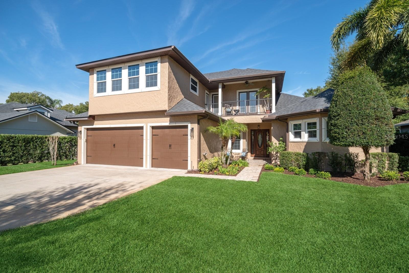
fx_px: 170
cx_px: 204
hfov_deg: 100.4
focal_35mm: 15
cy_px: 136
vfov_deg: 77.3
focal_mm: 15
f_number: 8
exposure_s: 1/250
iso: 200
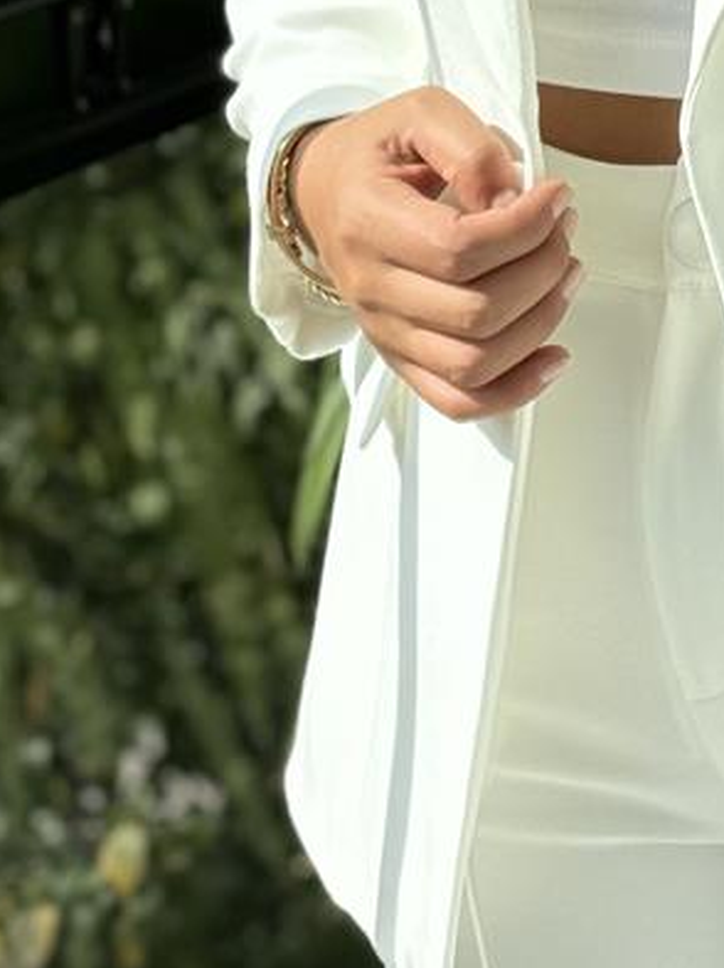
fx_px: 4553
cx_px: 904
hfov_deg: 9.0
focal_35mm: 163
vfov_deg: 11.9
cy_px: -142
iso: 64
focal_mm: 6.76
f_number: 1.78
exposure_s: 1/1597
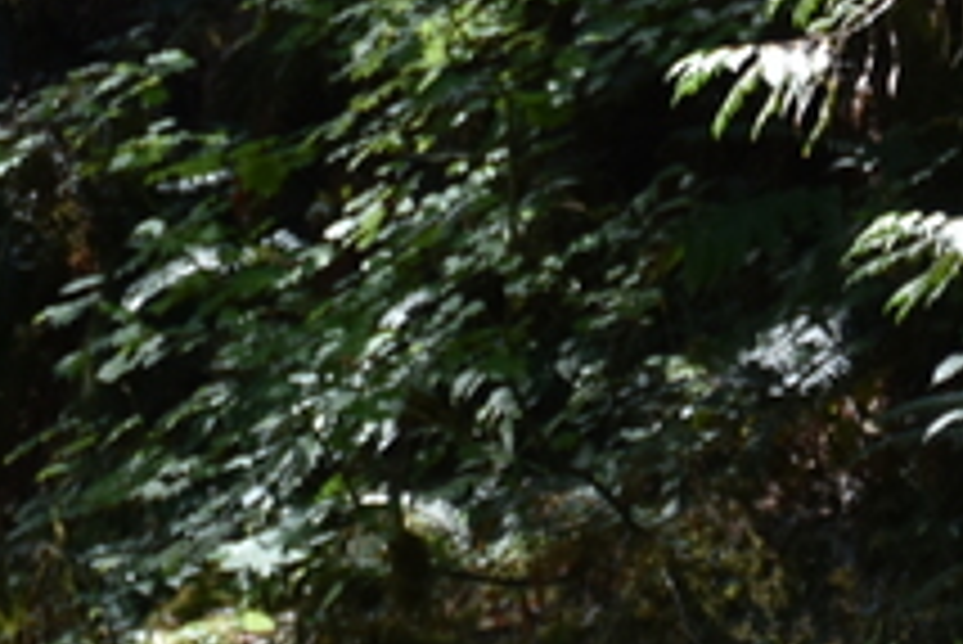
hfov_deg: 2.3
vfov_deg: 1.5
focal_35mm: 896
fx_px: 23983
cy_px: 1261
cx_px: 1080
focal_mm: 150
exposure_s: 1/320
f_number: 5.6
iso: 220
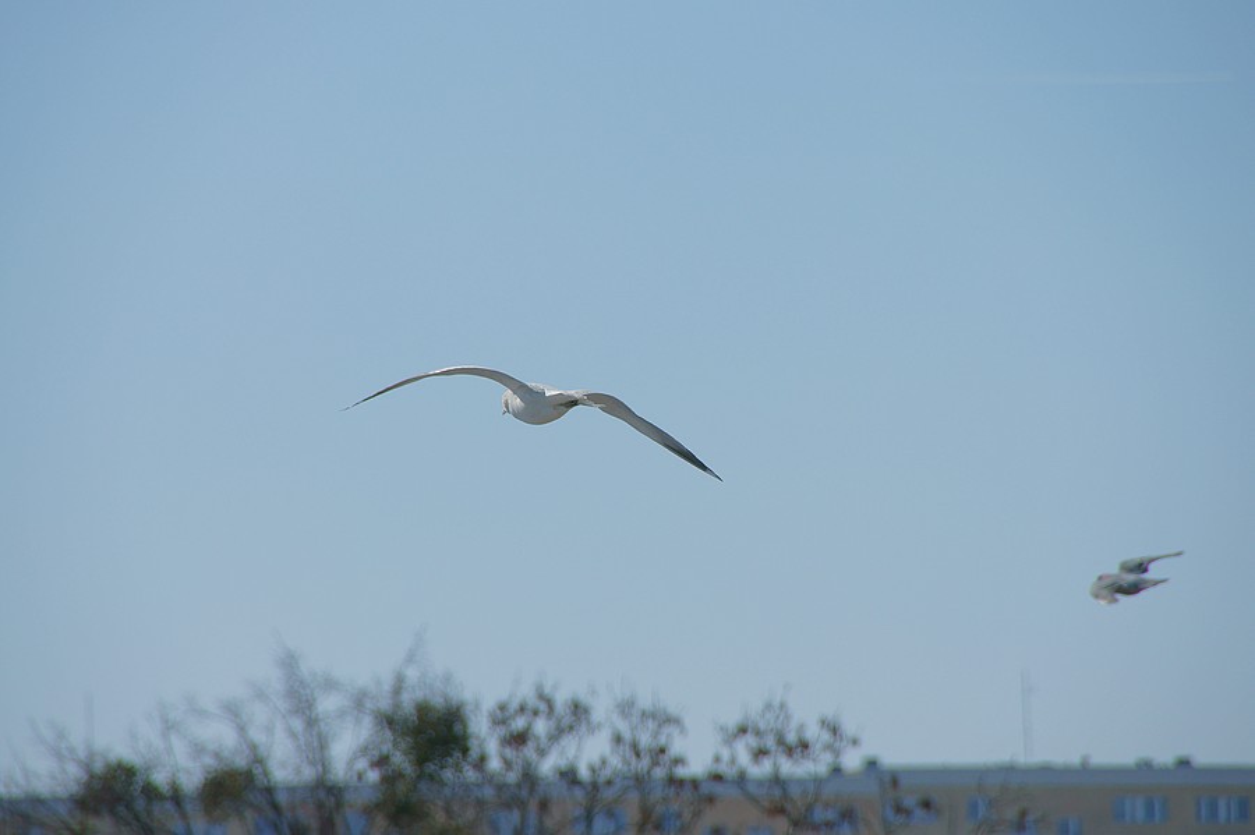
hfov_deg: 5.5
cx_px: 628
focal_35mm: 375
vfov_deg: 3.7
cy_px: 418
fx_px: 13065
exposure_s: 1/1000
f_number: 9
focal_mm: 250
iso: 200
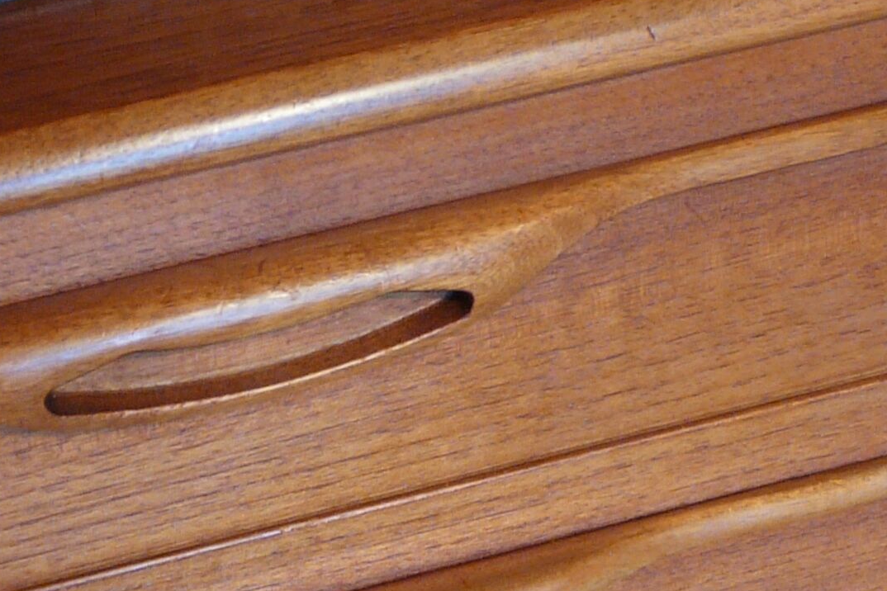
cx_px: 253
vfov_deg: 13.9
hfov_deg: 20.7
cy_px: 484
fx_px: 2414
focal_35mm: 98
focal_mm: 5
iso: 160
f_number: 2.8
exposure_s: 1/30
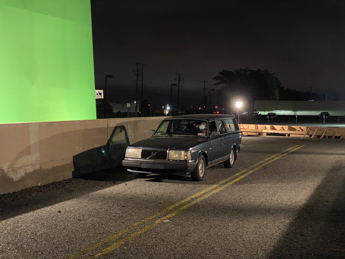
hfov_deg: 36.8
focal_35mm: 52
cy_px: 130
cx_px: 172
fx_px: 518
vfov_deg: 28.0
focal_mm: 6
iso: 800
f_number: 2
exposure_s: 1/30
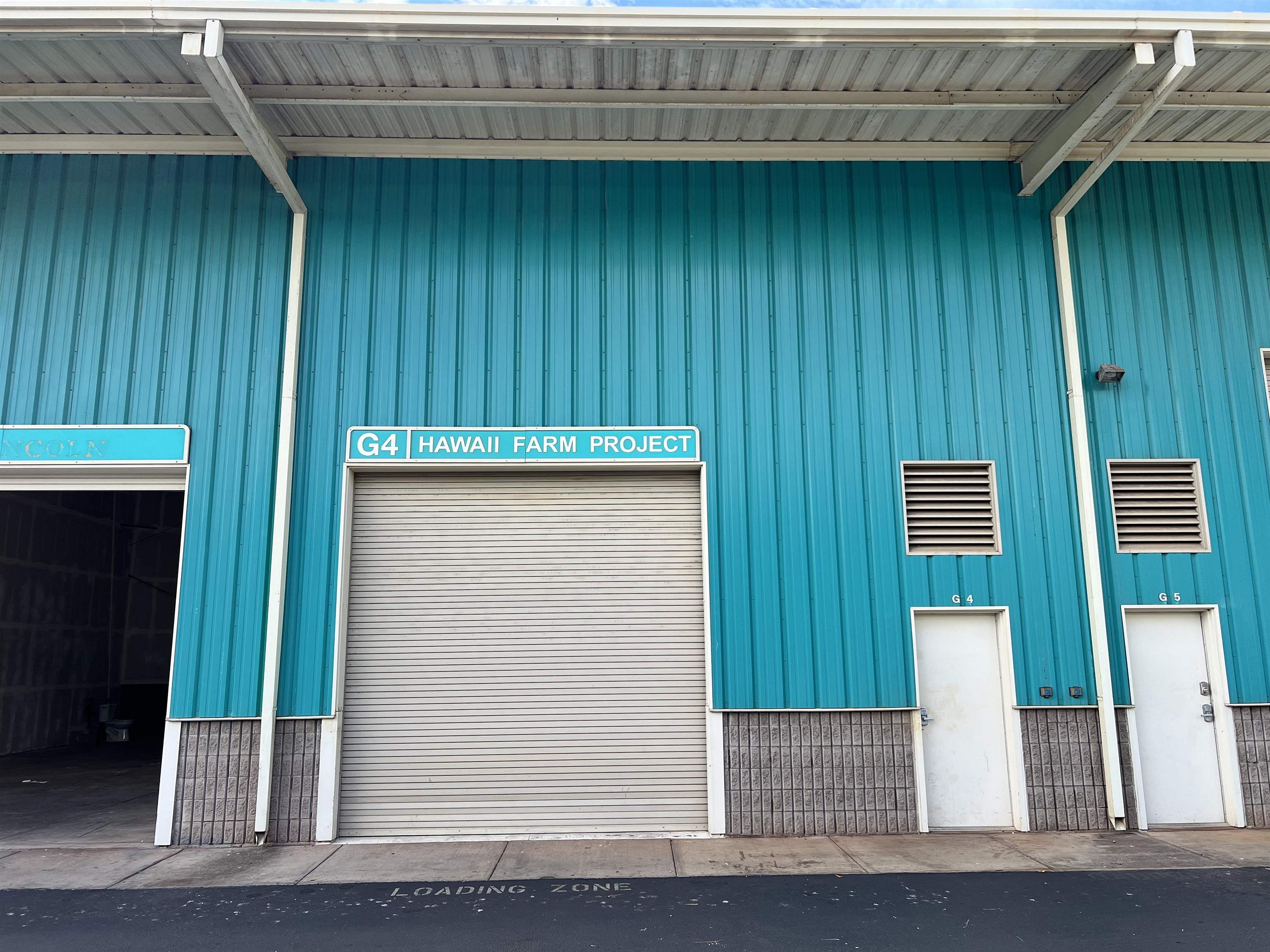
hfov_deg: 67.3
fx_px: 954
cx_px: 635
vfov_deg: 53.1
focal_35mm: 26
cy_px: 476
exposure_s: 1/1159
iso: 50
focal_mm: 5.7
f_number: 1.5
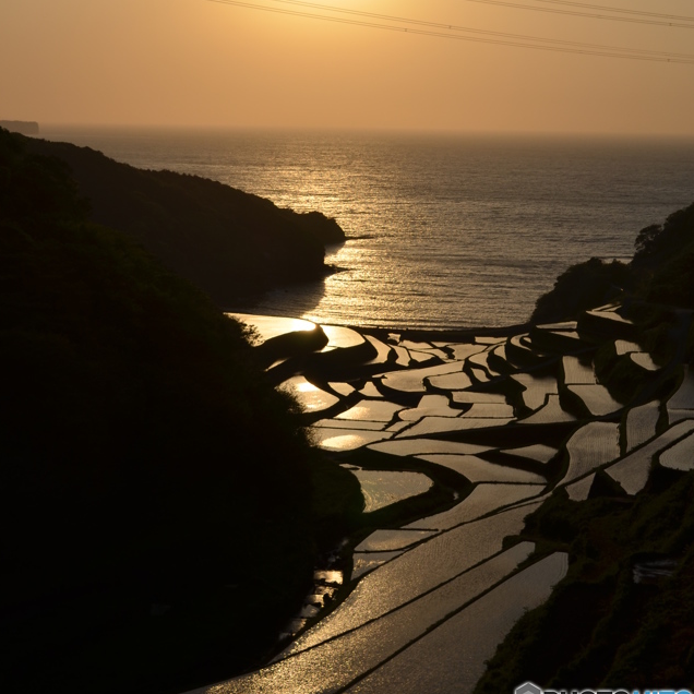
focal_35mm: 72
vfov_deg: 23.8
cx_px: 336
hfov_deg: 24.1
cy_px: 174
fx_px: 1626
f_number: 8
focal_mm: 35
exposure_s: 1/2000
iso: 100
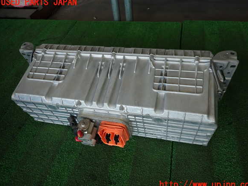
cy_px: 94
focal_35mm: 26
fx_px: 186
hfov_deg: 67.3
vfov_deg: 53.1
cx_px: 128
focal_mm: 4.5
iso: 100
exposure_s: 1/100
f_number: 2
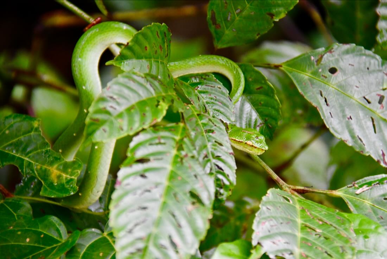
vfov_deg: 3.1
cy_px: 130
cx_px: 194
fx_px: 4838
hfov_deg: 4.6
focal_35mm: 450
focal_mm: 300
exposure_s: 1/250
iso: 2200
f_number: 5.6
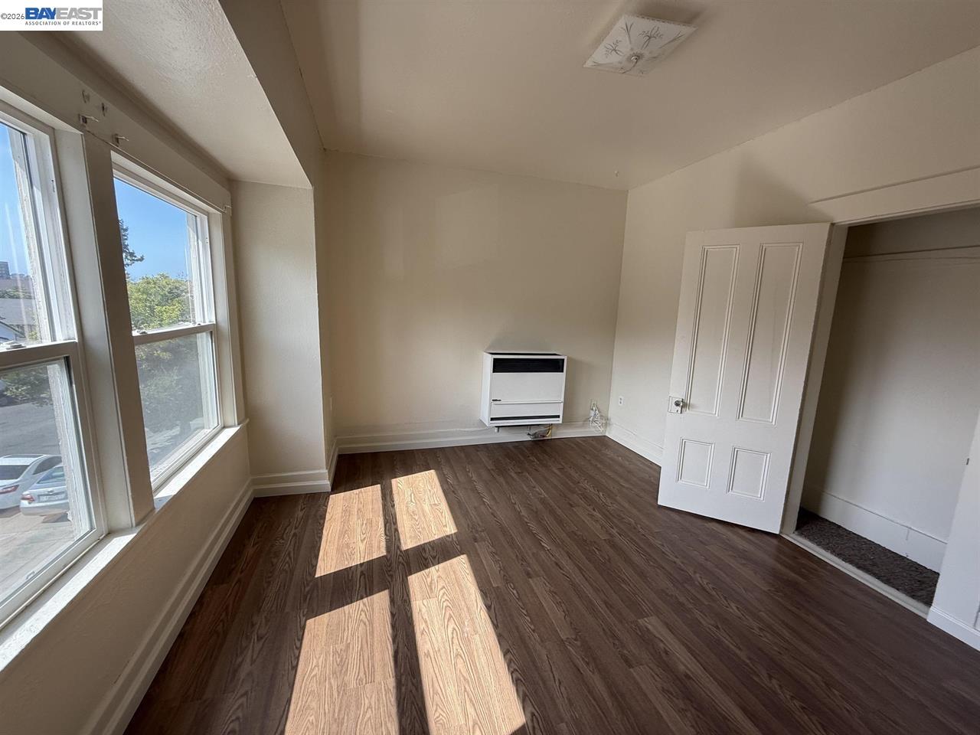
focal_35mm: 14
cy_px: 368
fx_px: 396
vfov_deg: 85.7
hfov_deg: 102.1
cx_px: 490
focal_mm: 2.22
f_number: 2.2
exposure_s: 1/212
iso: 50
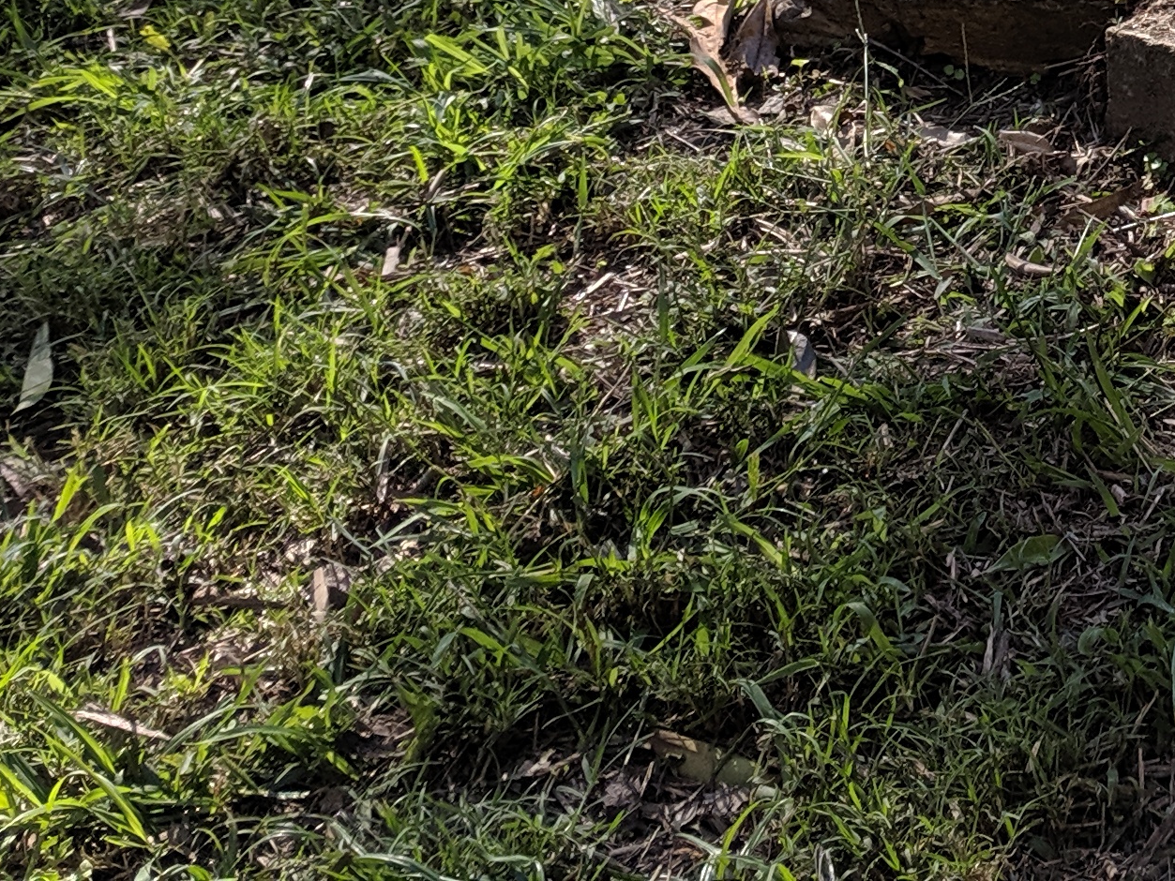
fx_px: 2852
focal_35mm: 84
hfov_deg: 21.4
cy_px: -539
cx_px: 1467
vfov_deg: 15.8
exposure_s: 1/396
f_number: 2
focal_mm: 4.67
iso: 50
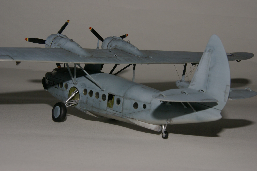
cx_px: 128
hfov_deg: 27.0
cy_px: 86
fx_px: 535
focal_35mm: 75
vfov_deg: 18.2
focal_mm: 50
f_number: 25
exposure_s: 1/80
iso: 400
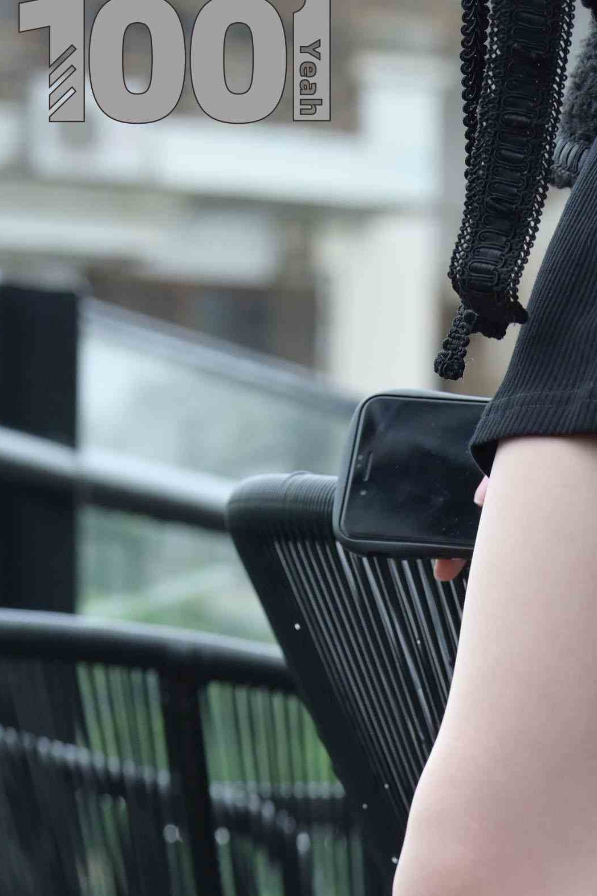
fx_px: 5100
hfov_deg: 6.6
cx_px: 823
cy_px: 1248
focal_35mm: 205
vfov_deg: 9.8
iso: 640
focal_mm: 70
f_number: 5
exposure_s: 1/200
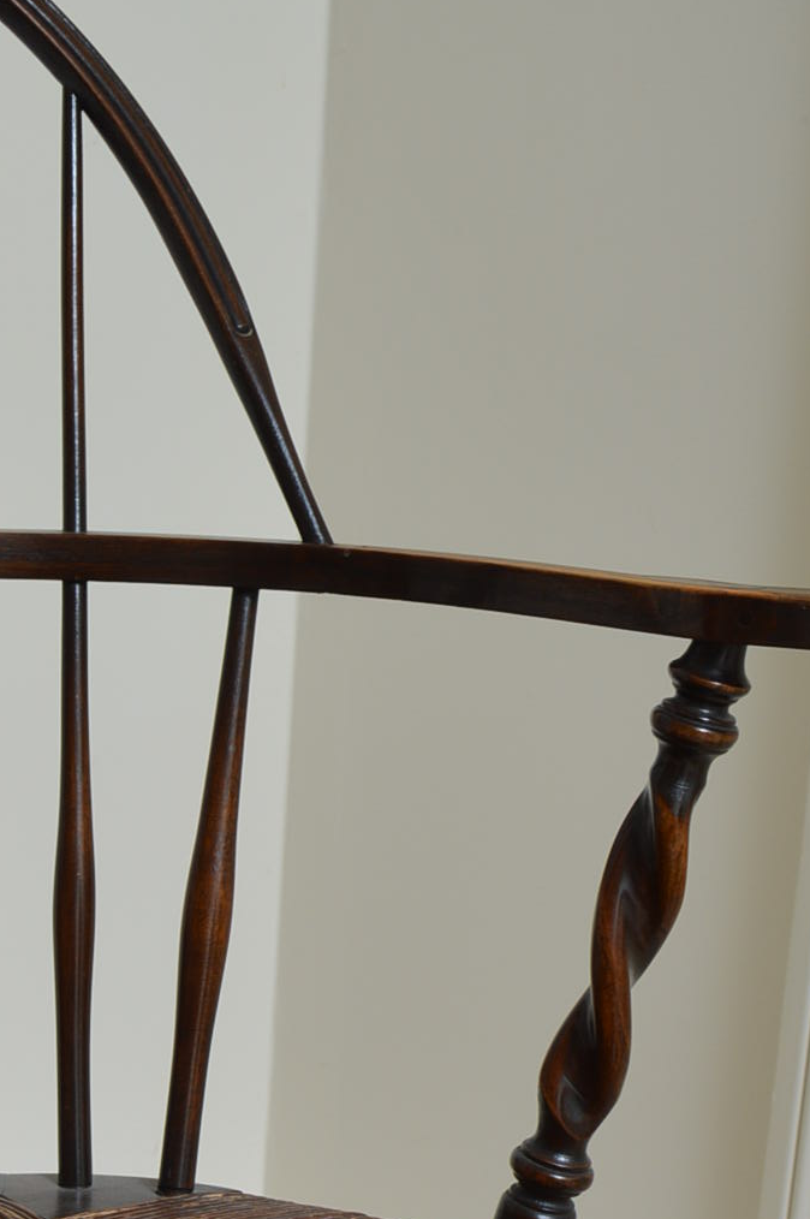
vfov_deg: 21.5
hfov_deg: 14.9
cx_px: -89
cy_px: 1390
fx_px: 3010
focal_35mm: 89
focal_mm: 20
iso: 100
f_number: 5.6
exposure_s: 1/60
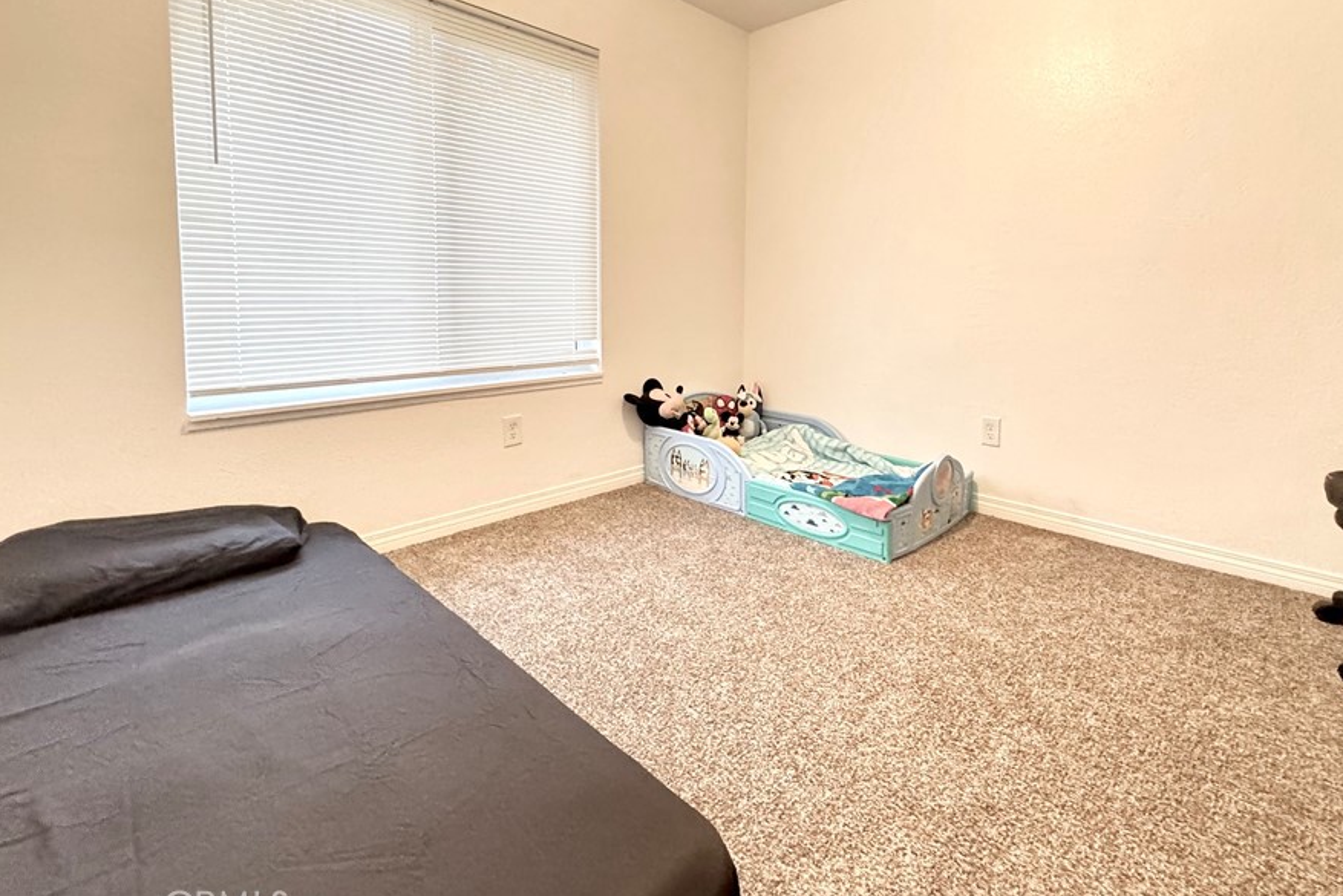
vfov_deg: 69.4
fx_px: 634
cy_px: 338
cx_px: 744
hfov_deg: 92.9
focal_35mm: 17
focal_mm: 2.22
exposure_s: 1/60
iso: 1000
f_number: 2.2
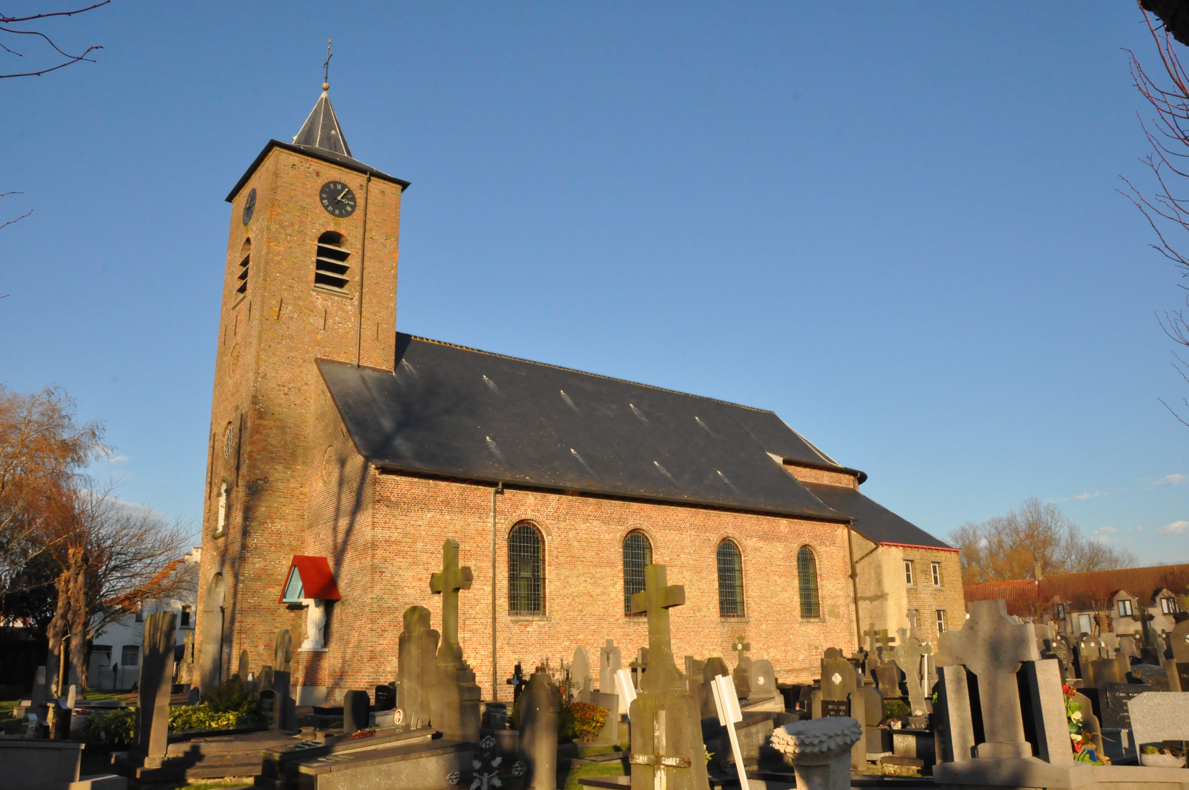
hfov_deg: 67.4
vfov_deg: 47.8
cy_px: 395
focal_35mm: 27
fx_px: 891
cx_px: 594
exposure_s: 1/400
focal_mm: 18
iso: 1600
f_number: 20
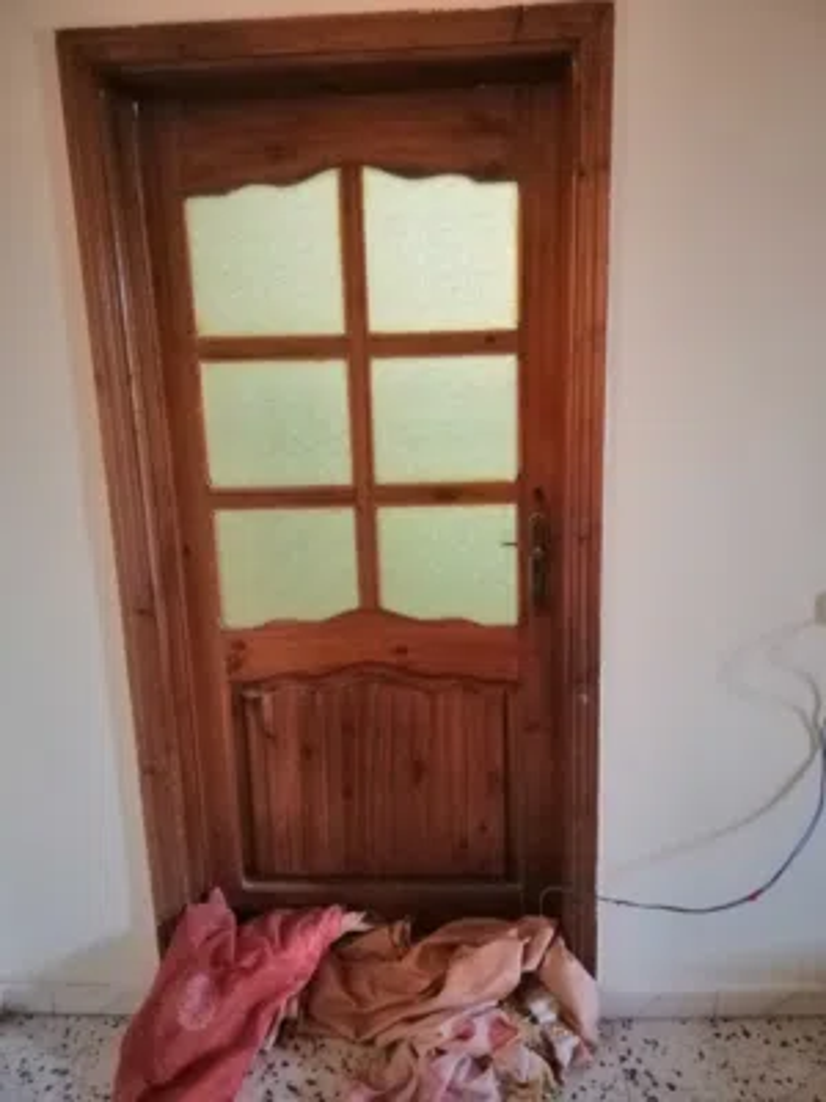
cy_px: 551
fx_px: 827
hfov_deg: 53.1
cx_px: 413
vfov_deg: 67.3
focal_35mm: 26
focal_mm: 3.81
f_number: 2.2
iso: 1000
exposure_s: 1/14.3
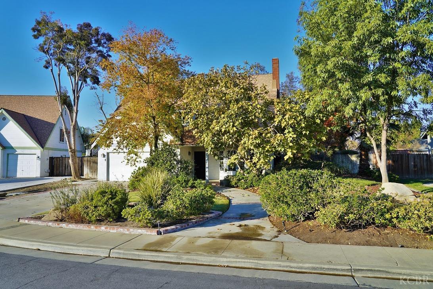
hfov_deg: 73.7
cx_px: 216
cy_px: 144
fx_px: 289
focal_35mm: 24
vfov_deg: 53.1
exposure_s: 1/125
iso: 100
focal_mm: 24
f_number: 8
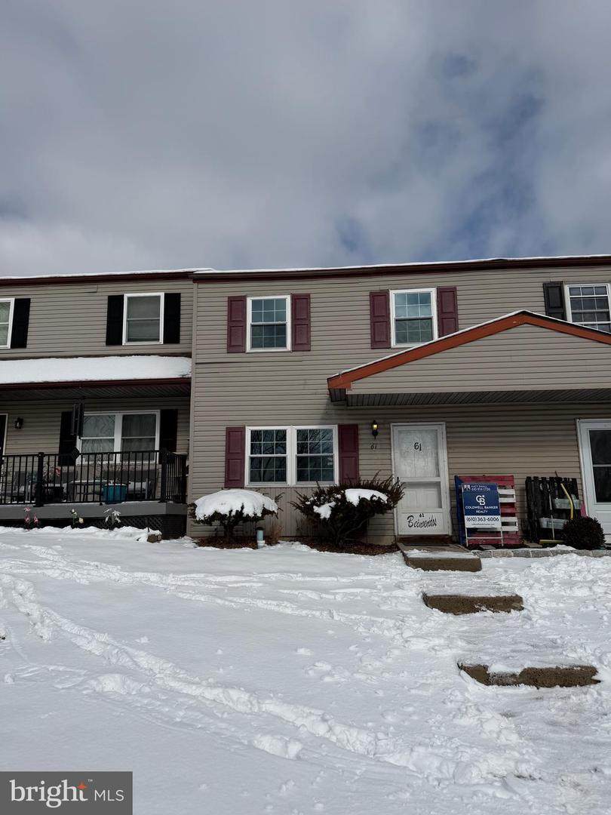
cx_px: 306
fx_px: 565
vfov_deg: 71.6
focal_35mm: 24
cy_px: 408
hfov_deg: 56.8
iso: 80
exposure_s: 1/14286
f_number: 1.78
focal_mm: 6.76
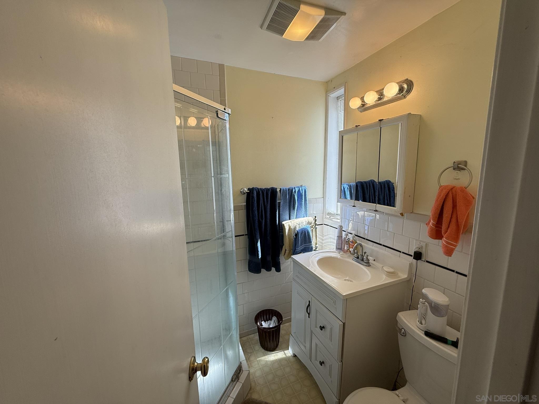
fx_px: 218
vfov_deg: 85.7
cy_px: 202
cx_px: 270
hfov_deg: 102.1
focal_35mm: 14
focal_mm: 2.22
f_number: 2.2
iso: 50
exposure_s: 1/151
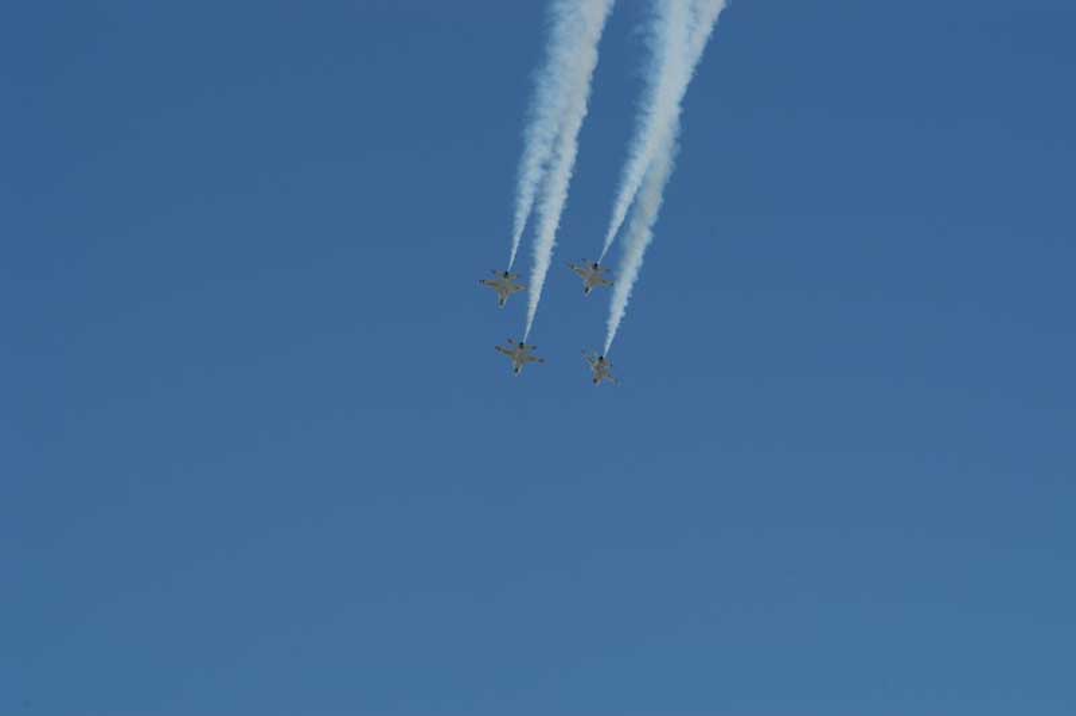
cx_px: 538
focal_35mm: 218
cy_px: 358
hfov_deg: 9.5
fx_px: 6495
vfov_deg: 6.3
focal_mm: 145
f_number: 7.1
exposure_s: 1/800
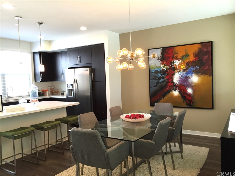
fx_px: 197
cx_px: 118
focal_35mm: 29
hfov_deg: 61.7
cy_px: 88
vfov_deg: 48.2
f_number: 2.2
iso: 50
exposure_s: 1/30
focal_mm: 4.15
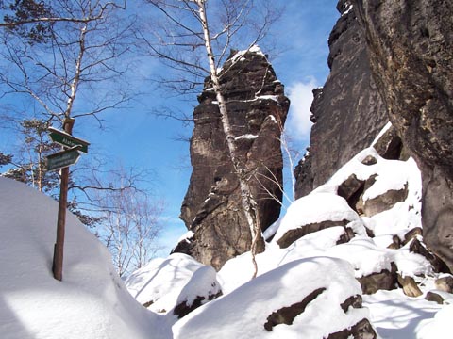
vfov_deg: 37.7
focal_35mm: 38
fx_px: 497
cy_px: 170
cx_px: 226
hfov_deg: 49.0
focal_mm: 6.3
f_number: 5.6
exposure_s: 1/350
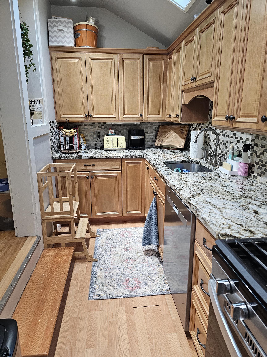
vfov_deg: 73.9
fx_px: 237
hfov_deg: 58.9
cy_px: 178
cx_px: 134
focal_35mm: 23
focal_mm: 6.3
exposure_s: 1/120
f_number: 1.7
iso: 500
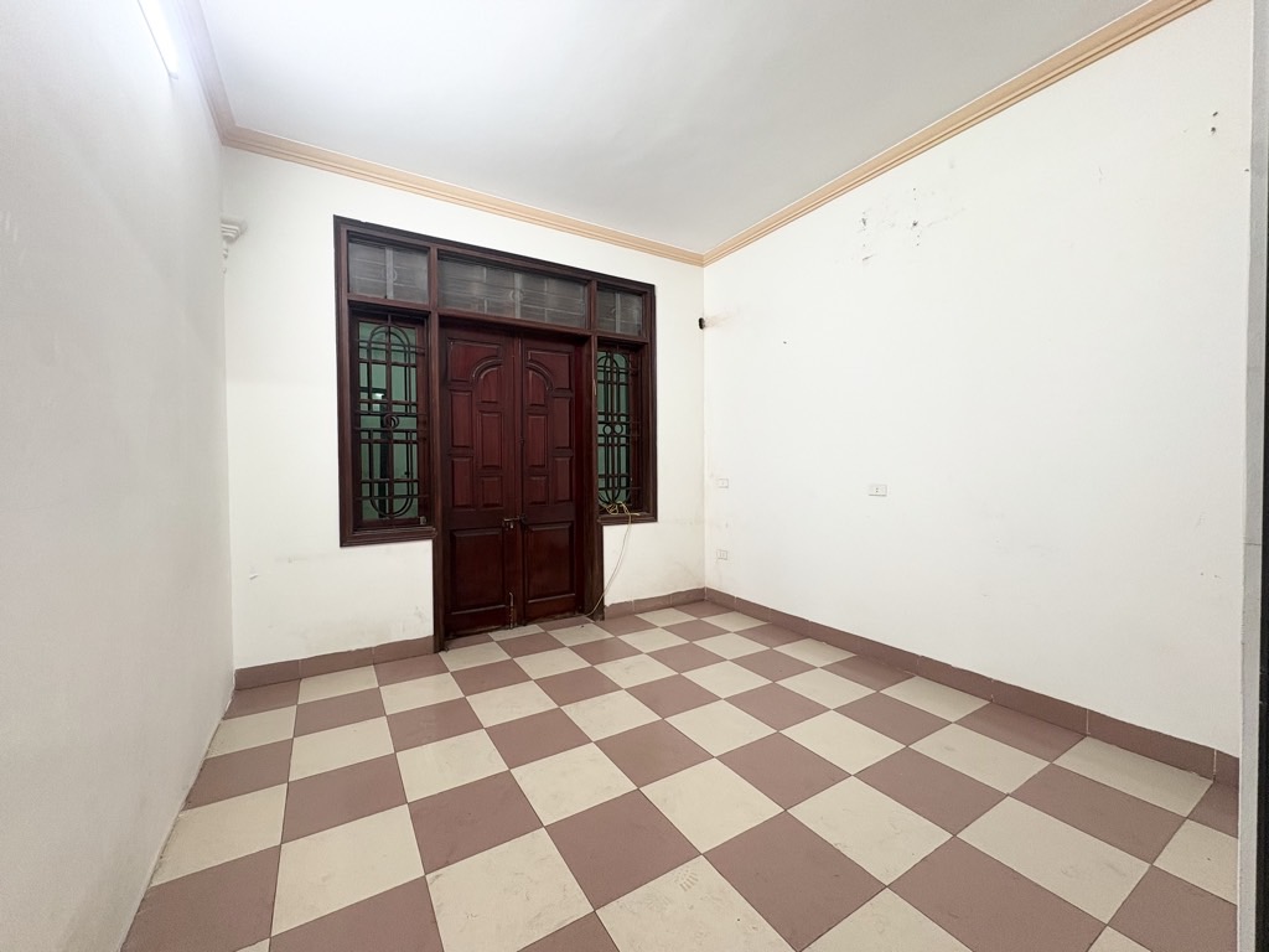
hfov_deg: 102.1
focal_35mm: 14
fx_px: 513
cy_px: 476
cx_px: 634
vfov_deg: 85.7
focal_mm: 2.22
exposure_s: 1/50
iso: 125
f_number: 2.2
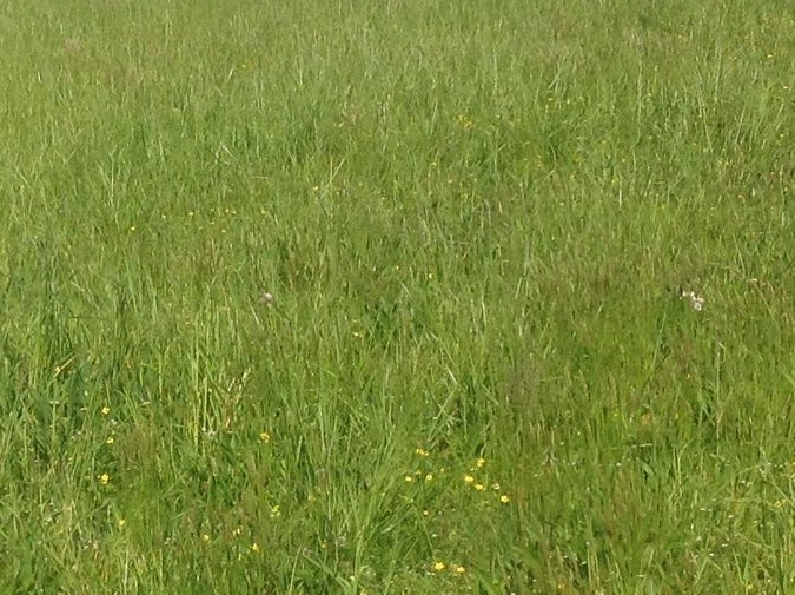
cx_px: 57
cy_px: 378
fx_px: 2547
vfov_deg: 13.3
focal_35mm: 111
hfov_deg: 17.4
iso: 50
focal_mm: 4.28
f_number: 2.4
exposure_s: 1/2519
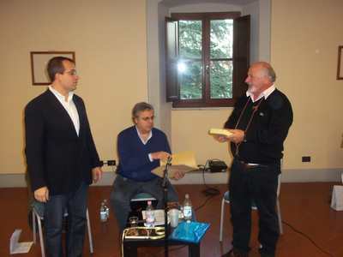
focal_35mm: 36
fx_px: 357
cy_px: 128
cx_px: 172
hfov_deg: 51.4
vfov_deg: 39.7
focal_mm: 6.5
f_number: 3.1
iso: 320
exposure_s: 1/30
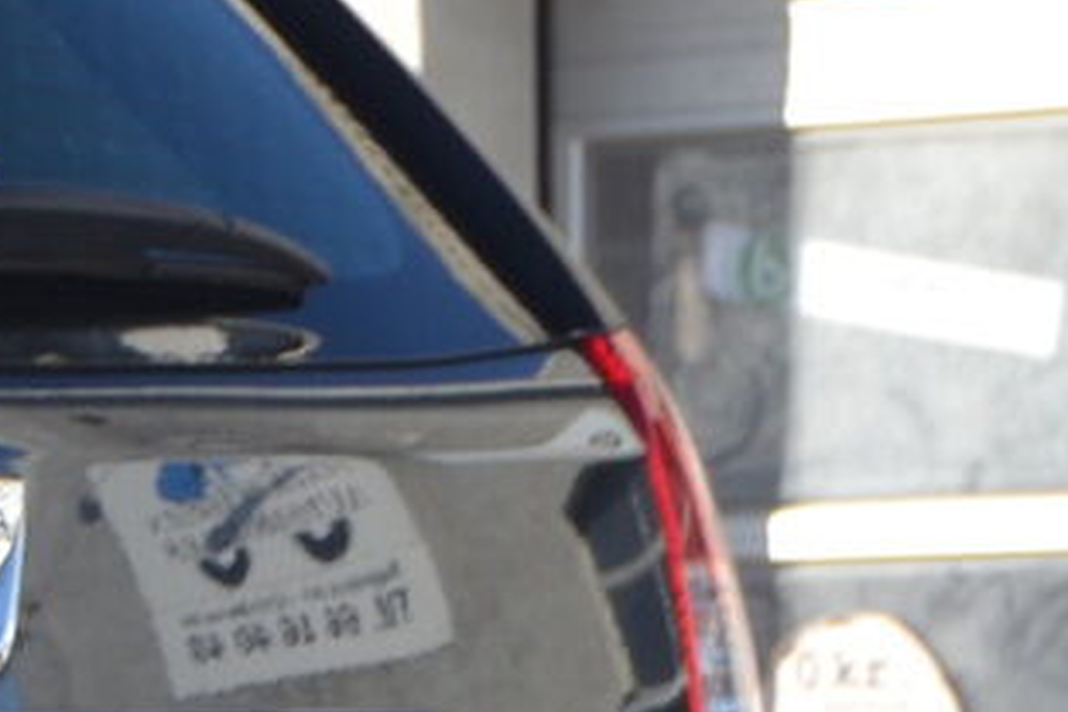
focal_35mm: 351
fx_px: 10412
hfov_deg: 5.6
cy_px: 1030
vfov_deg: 3.9
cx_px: -1968
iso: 100
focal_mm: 38
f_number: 6.3
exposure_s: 1/160
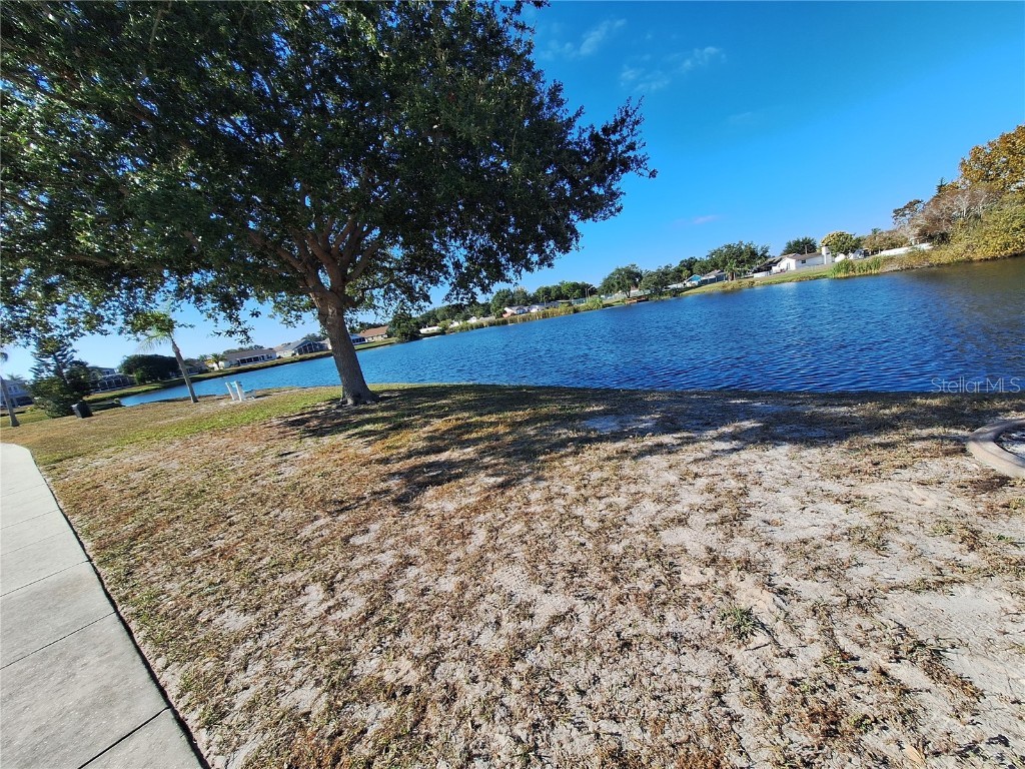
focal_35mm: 13
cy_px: 384
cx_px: 512
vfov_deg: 89.9
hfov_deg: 106.2
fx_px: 385
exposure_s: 1/1166
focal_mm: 1.74
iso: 40
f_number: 2.2
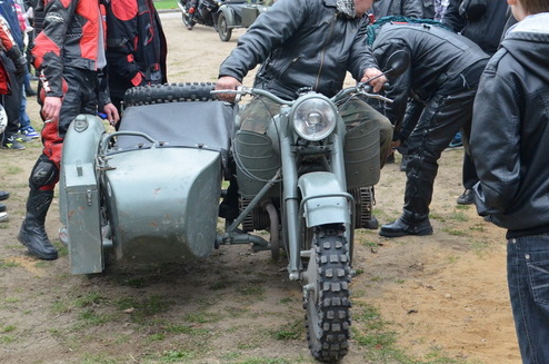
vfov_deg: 24.0
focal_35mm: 56
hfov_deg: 35.7
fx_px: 852
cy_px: 128
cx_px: 285
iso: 1600
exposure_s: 1/200
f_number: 8
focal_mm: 26
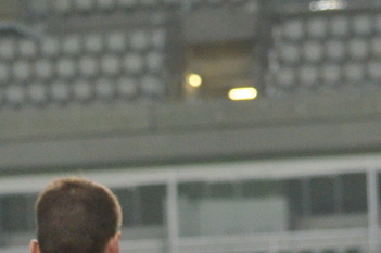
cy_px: 396
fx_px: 3794
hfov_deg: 5.7
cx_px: -23
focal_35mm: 359
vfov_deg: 3.8
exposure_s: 1/400
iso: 2000
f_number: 5
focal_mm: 70
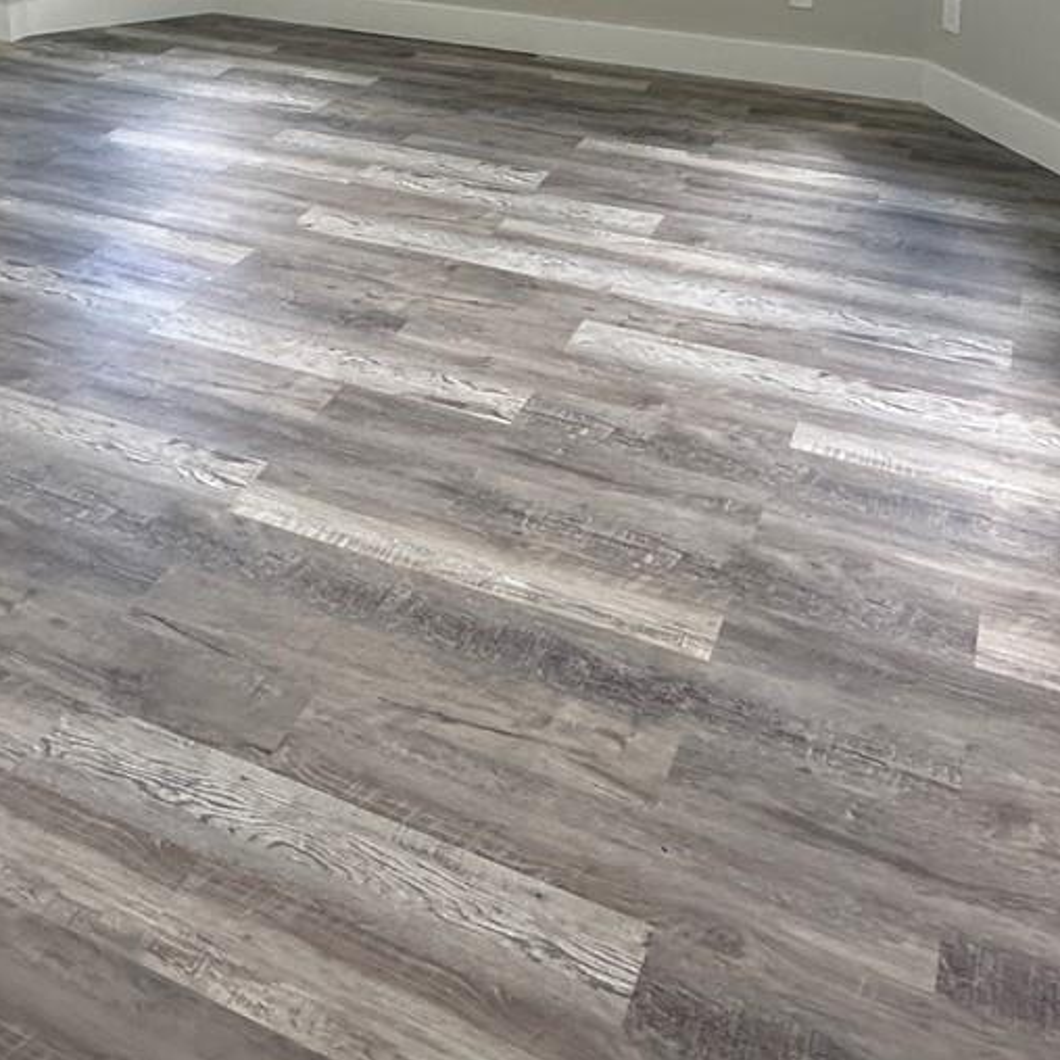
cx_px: 461
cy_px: -119
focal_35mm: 39
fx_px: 1351
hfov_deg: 42.7
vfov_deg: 36.1
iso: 160
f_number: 2.2
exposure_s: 1/120
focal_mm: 2.22
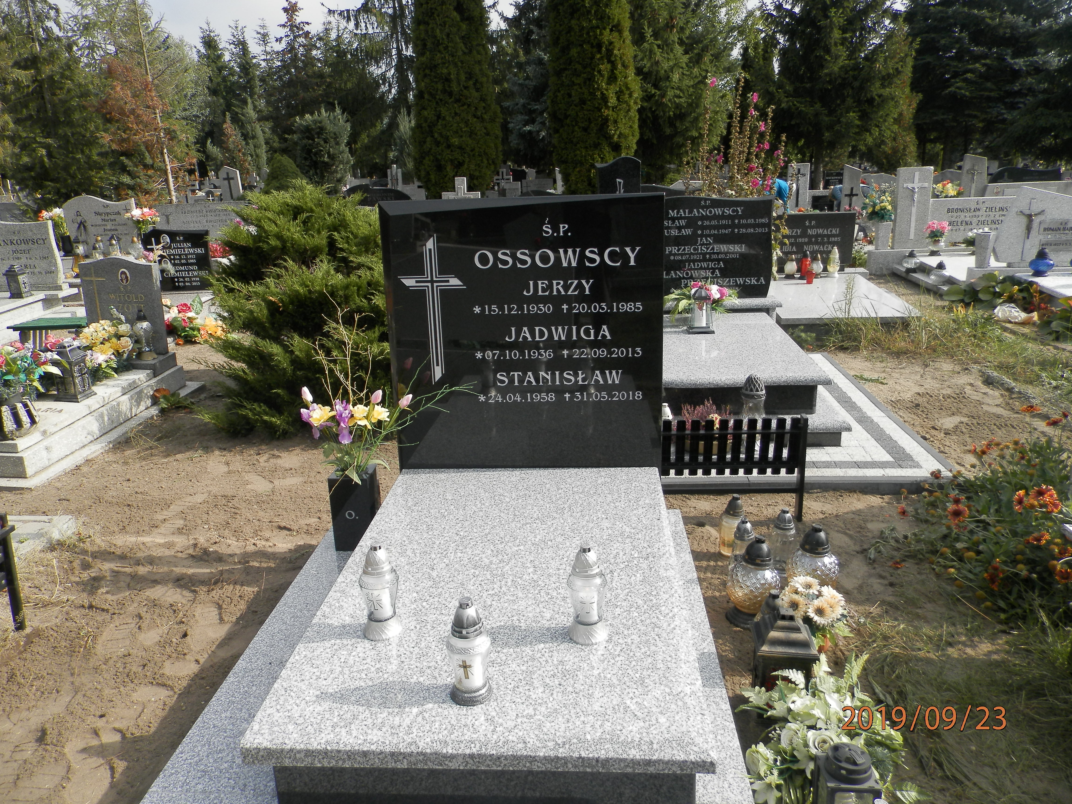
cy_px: 402
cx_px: 536
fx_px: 774
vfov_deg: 54.9
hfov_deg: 69.4
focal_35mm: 25
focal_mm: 4.5
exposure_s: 1/1000
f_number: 3.1
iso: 80
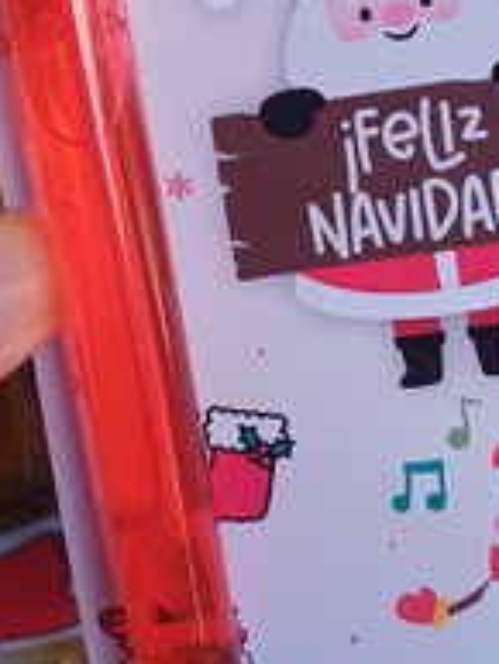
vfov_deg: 27.2
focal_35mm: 69
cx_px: 296
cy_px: 77
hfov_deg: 21.3
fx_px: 1325
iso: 50
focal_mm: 4.65
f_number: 1.8
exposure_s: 1/50
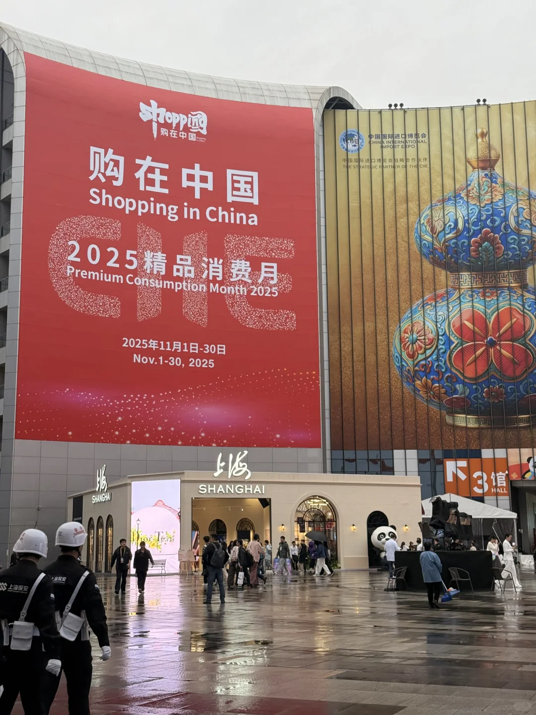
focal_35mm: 48
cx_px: 268
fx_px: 991
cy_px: 358
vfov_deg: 39.7
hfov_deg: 30.3
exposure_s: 1/166
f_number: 1.78
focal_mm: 6.76
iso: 160
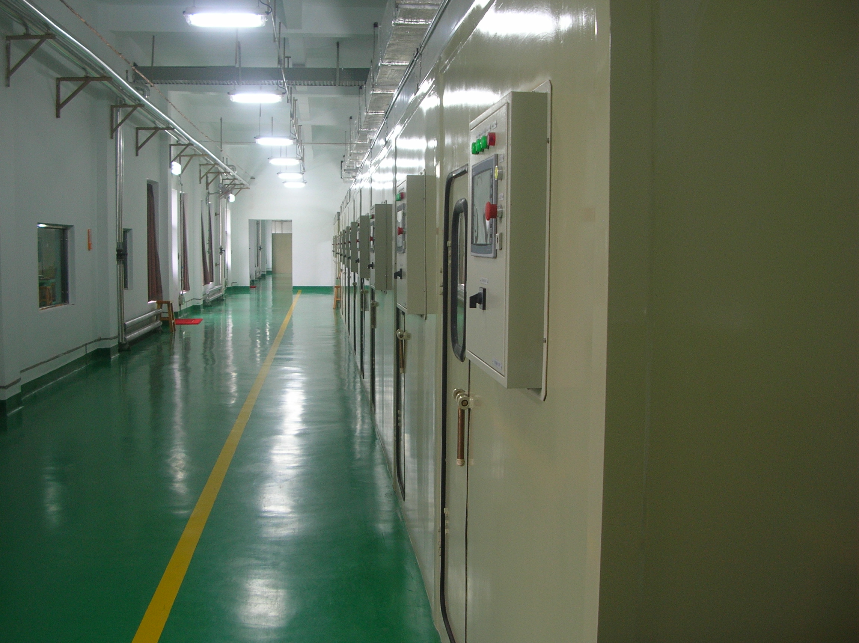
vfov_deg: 40.6
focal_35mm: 35
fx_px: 868
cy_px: 322
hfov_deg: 52.7
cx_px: 430
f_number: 2.8
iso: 50
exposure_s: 1/7.3
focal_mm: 5.8
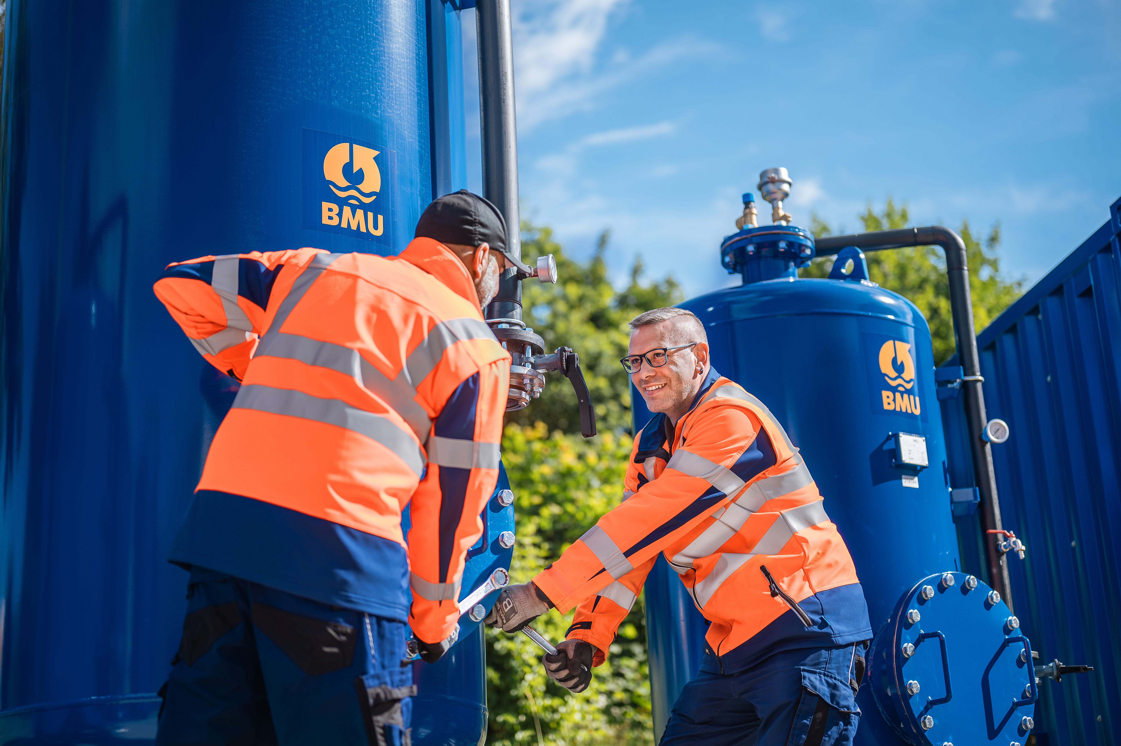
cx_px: 560
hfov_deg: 39.6
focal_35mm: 50
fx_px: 1556
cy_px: 373
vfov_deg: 27.0
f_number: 1.8
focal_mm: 50
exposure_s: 1/2000
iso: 100
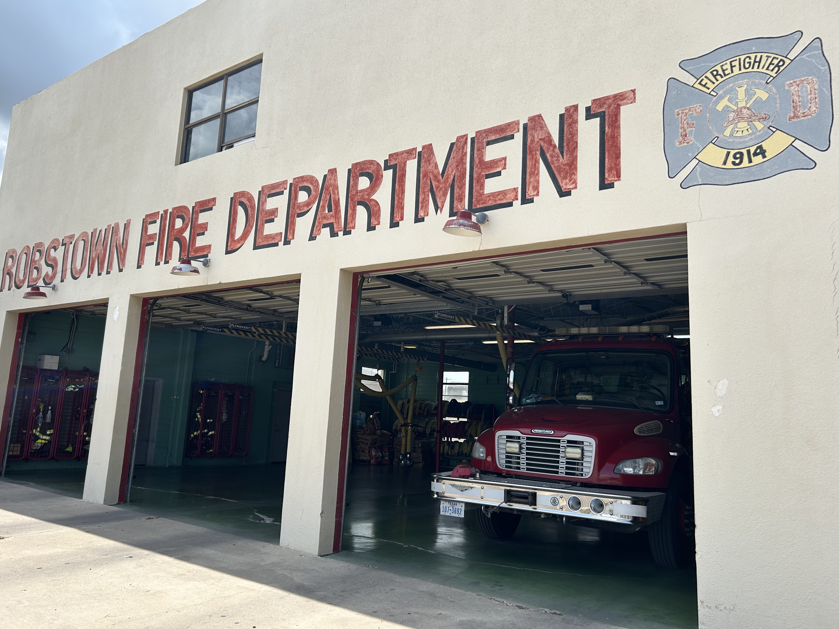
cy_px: 309
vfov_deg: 51.3
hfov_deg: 65.3
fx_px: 654
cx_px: 404
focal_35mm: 27
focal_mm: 5.7
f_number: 1.5
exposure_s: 1/2632
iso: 50
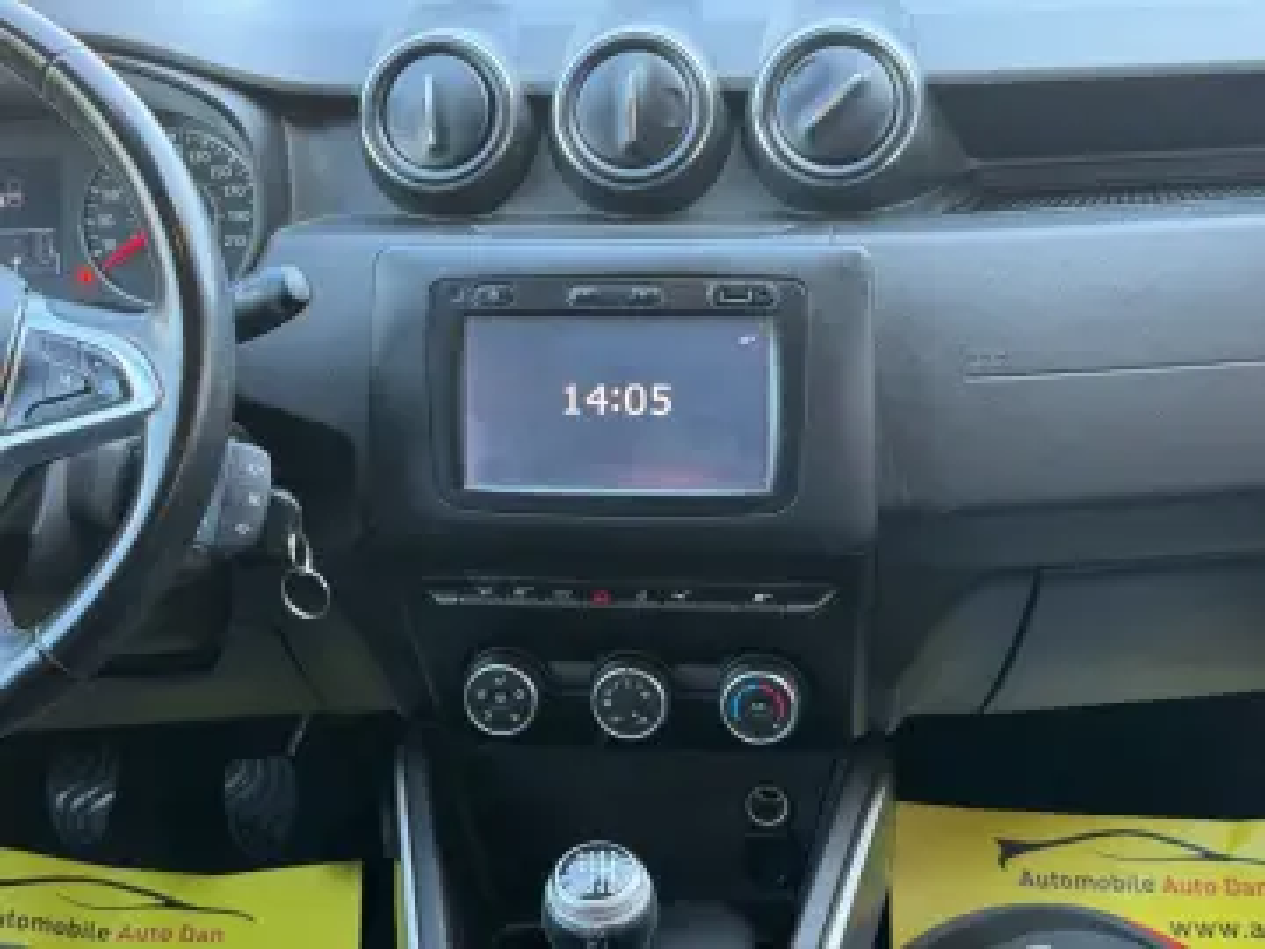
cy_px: 474
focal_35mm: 48
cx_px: 632
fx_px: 1754
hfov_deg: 39.7
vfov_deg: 30.3
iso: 200
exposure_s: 1/64
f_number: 1.78
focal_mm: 6.76
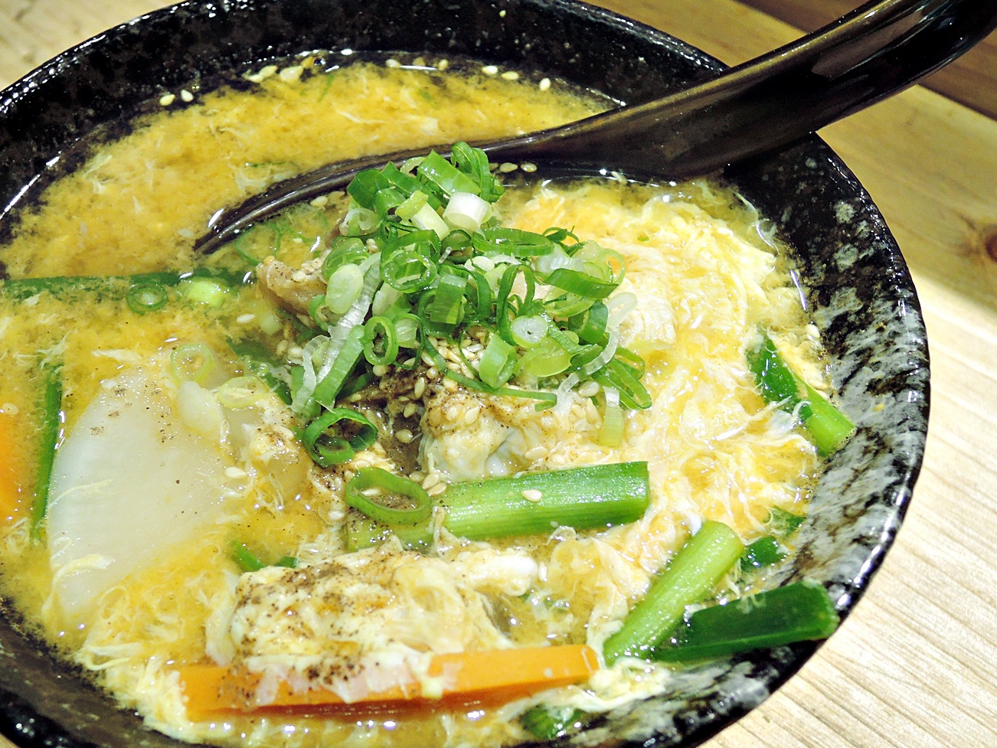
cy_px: 376
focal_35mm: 43
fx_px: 1239
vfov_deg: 33.6
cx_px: 425
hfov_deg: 43.7
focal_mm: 7.5
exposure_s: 1/20
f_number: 3.5
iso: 400
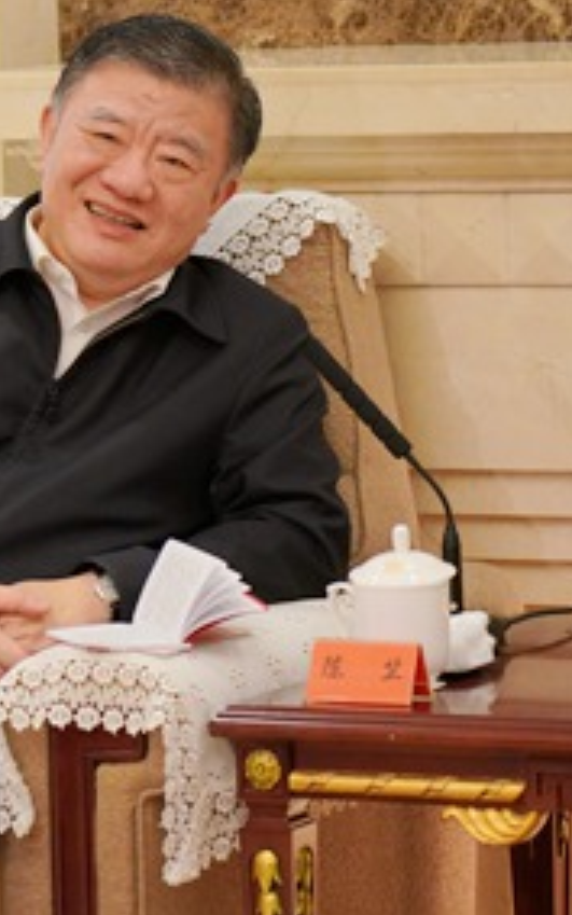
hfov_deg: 5.8
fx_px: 5659
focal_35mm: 227
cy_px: 352
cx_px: -42
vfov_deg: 9.2
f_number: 4
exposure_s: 1/160
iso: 2500
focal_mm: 105
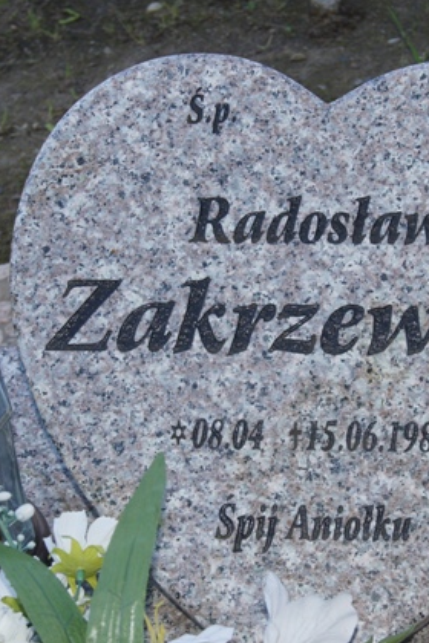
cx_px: 287
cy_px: 320
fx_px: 1837
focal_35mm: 103
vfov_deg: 19.9
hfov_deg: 13.3
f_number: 9
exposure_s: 1/160
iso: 200
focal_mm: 45
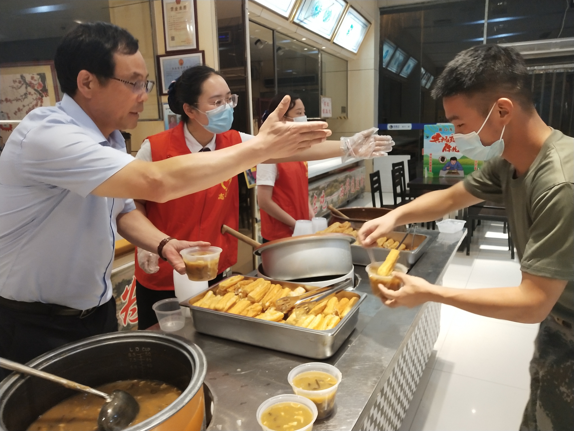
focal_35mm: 30
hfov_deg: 60.0
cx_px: 287
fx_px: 497
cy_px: 216
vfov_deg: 46.8
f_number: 1.8
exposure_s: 1/50
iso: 469
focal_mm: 3.95
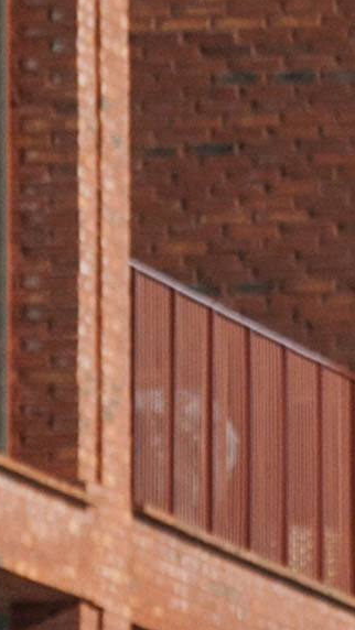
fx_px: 13781
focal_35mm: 824
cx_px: 427
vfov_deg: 2.6
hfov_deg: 1.5
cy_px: -1184
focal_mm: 70
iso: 200
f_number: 9
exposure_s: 1/320
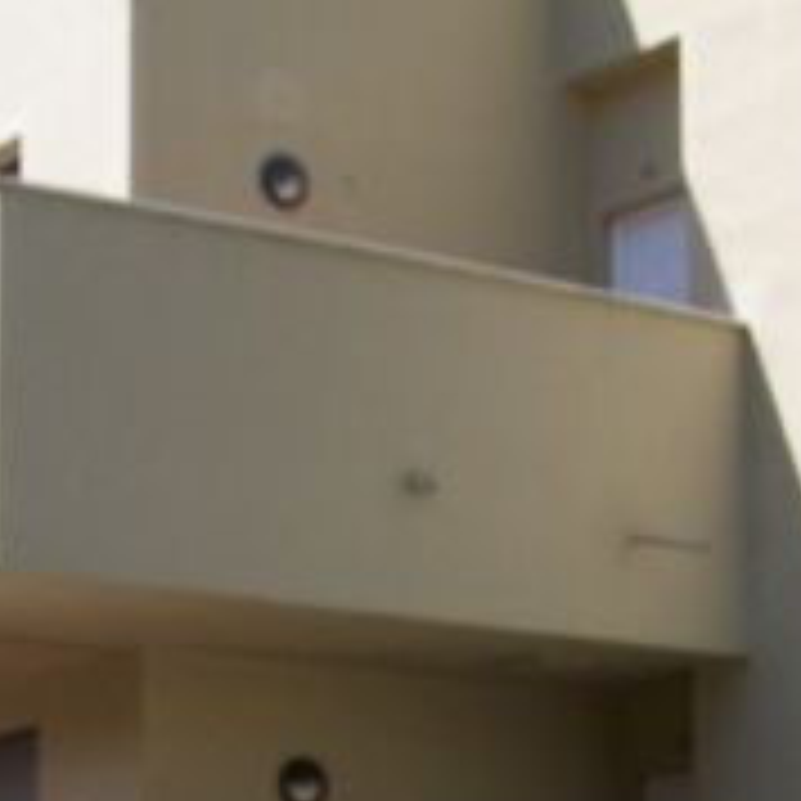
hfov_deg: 14.3
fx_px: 3168
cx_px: 135
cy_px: 932
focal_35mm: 121
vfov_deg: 14.0
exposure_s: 1/750
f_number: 4
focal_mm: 6.3
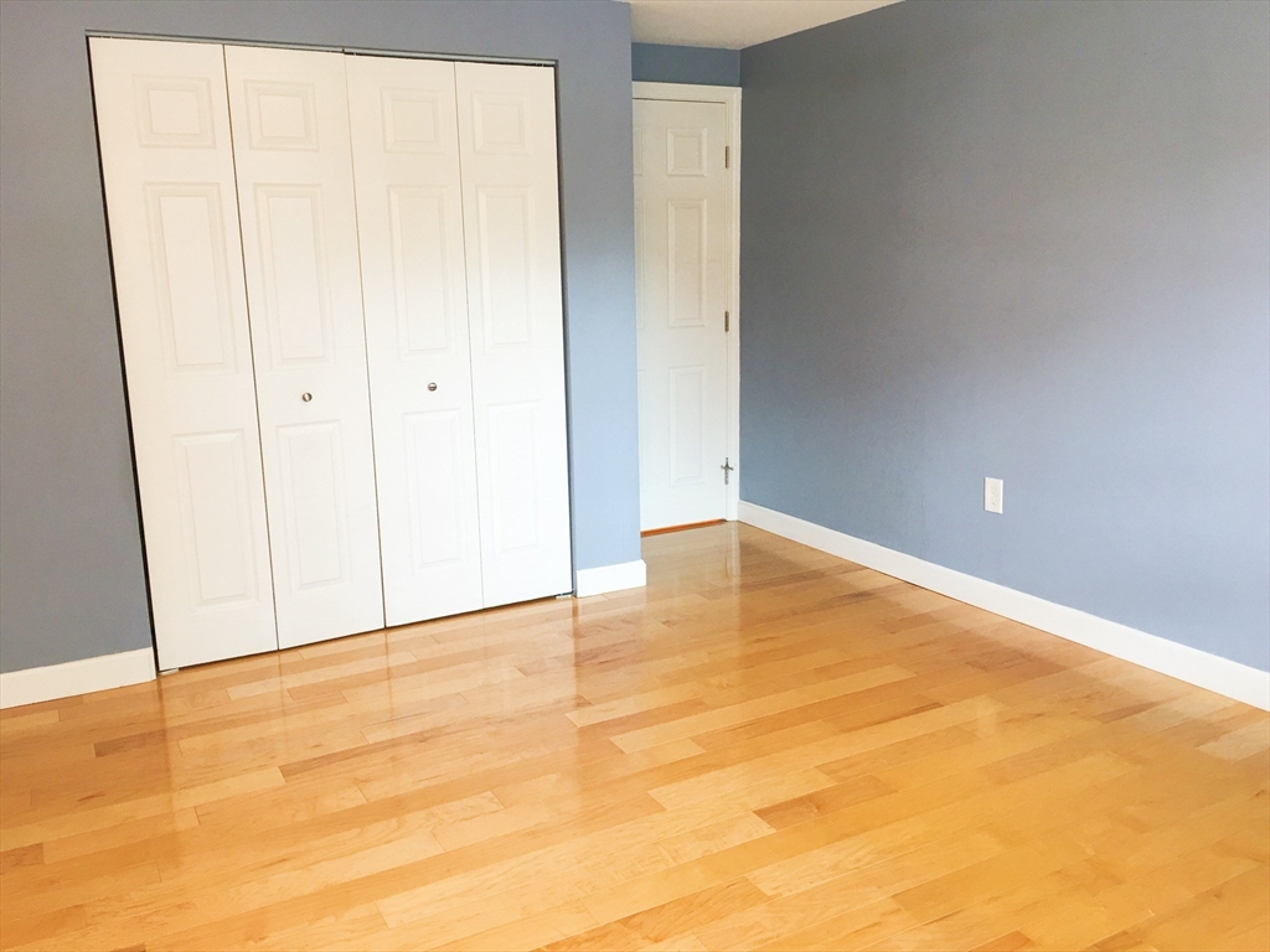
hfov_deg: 61.7
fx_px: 1064
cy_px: 476
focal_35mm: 29
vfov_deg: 48.2
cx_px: 635
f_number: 2.2
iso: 32
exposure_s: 1/17
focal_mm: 4.15
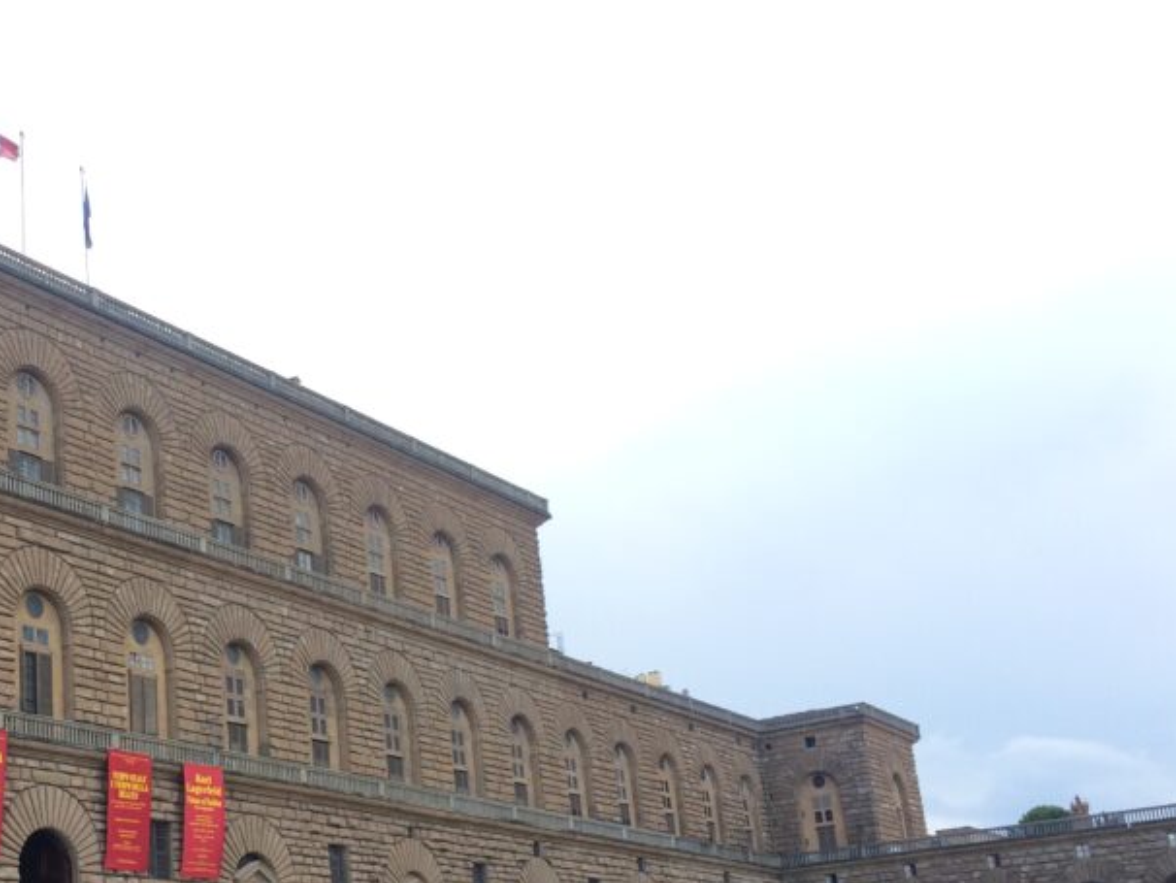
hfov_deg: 37.5
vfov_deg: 29.5
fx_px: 1665
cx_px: 235
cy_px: 574
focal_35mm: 49
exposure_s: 1/351
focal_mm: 4.15
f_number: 2.2
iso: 32
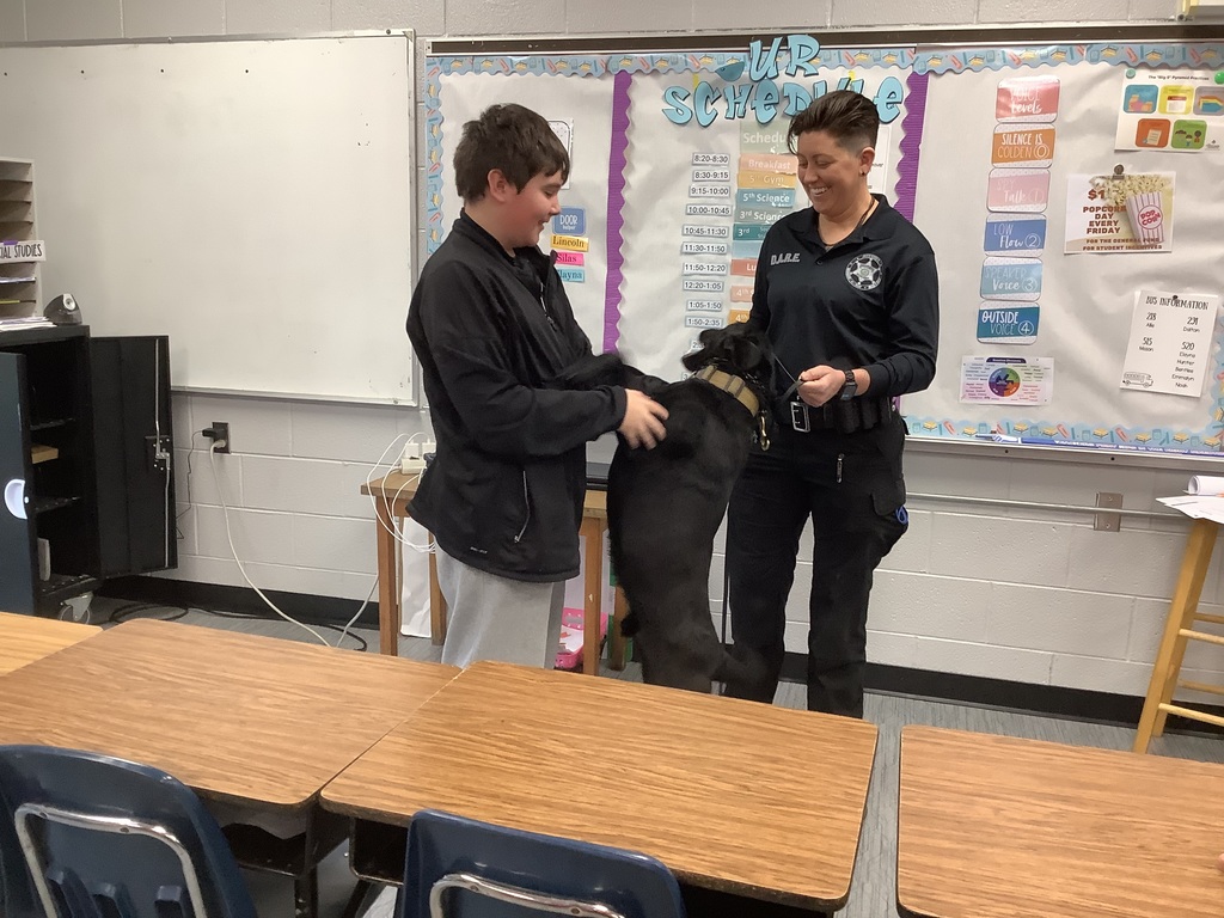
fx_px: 1096
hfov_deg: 58.4
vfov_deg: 45.4
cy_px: 459
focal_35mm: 31
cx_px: 612
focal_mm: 3.3
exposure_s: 1/60
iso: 160
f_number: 2.4
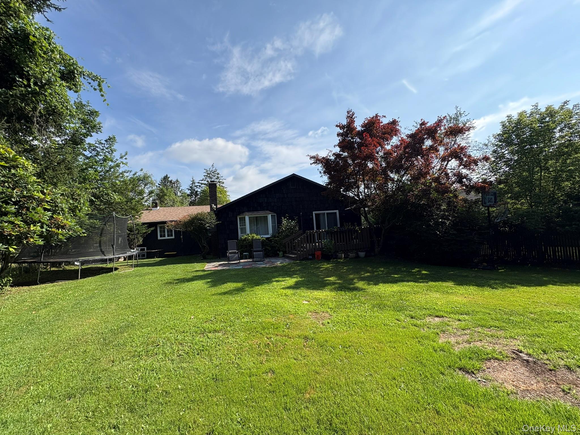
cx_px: 290
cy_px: 218
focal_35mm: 14
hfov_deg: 102.1
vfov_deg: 85.7
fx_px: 235
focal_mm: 2.22
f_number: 2.2
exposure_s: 1/1217
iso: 50
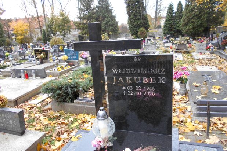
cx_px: 111
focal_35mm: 28
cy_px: 77
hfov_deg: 65.5
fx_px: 177
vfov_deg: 46.4
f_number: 3.2
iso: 80
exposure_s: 1/30
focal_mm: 4.6
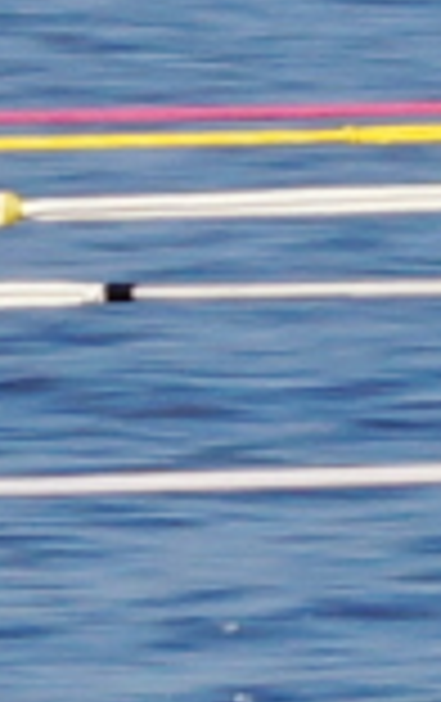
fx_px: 8435
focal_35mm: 440
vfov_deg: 4.8
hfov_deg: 2.9
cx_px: 1793
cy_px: 495
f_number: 10
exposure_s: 1/125
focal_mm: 45
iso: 100
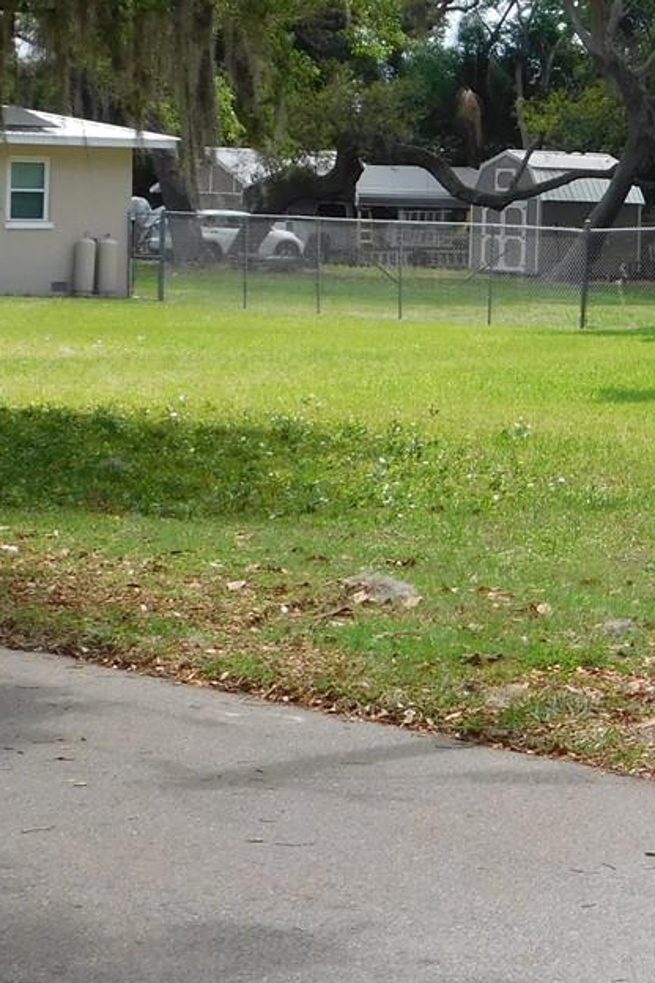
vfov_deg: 17.0
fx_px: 3275
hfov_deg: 11.2
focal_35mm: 120
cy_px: 296
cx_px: 817
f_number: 3.7
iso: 125
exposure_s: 1/800
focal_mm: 8
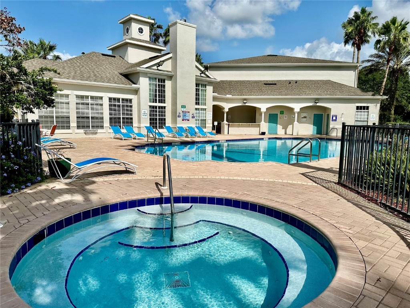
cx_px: 205
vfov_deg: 56.8
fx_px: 284
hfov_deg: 71.6
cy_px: 154
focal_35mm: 24
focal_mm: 6.86
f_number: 1.78
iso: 80
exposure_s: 1/9709
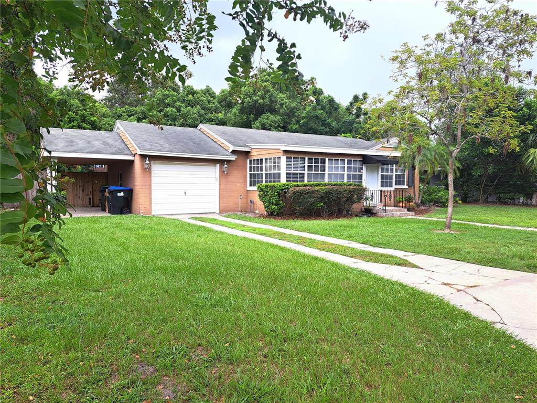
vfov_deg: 56.8
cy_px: 202
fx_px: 372
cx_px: 268
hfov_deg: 71.6
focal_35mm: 24
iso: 50
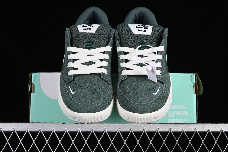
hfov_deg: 27.0
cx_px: 114
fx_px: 475
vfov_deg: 18.2
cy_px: 76
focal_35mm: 75
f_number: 7.1
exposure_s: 1/80
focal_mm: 50
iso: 160
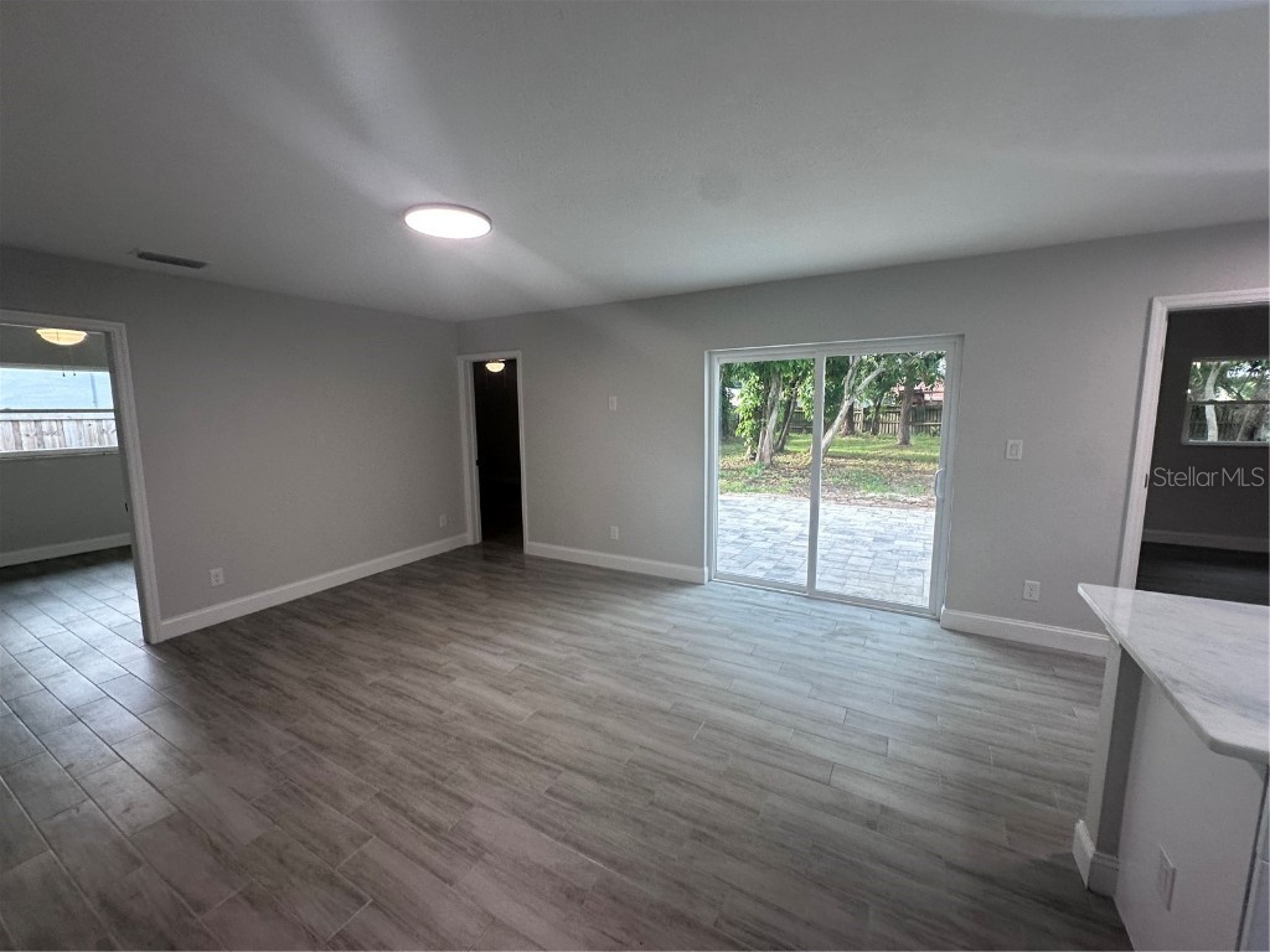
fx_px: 514
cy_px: 476
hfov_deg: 102.1
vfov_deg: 85.7
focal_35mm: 14
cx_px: 635
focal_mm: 2.22
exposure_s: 1/120
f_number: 2.2
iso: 100
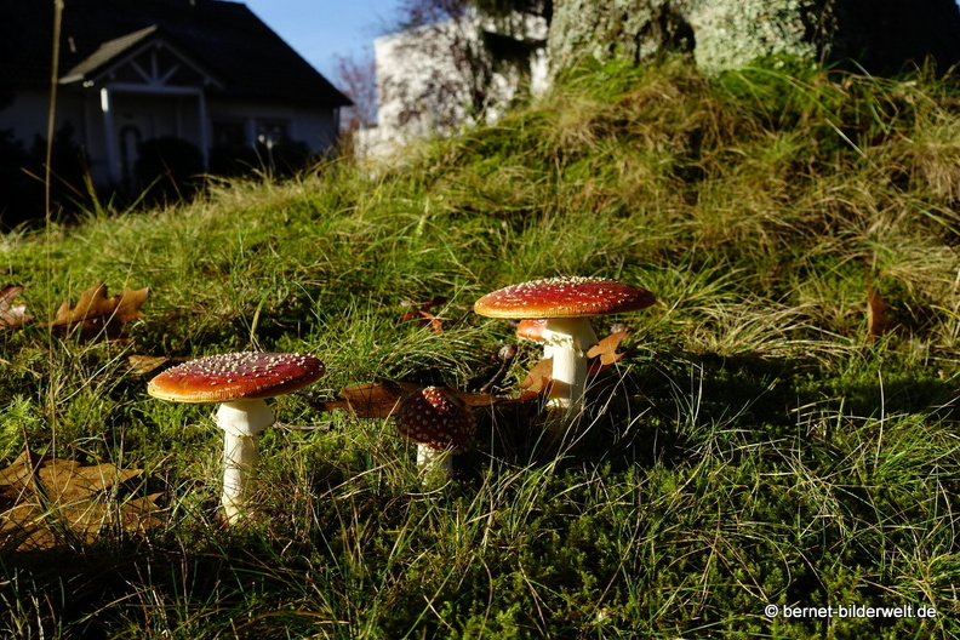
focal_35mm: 36
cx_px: 480
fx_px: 960
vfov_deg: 36.9
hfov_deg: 53.1
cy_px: 320
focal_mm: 13.34
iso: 200
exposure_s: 1/1000
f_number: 4.5
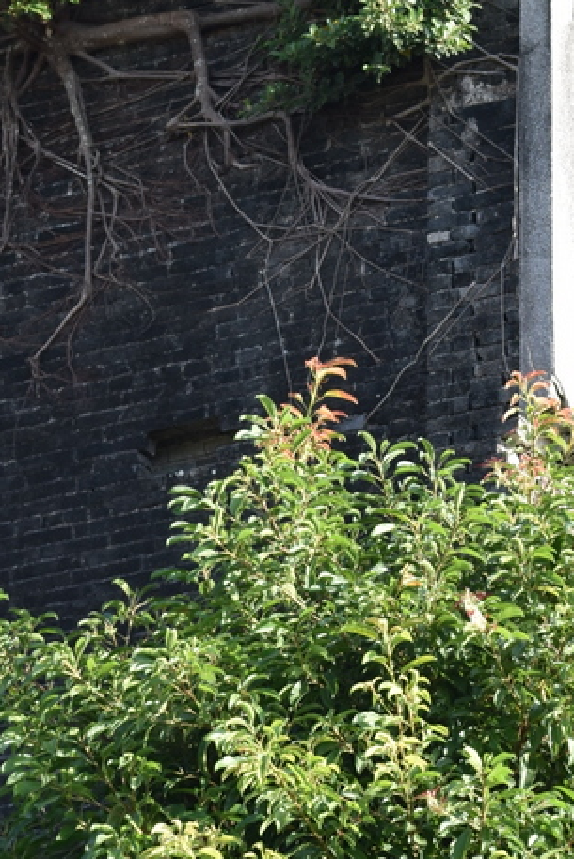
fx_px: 6595
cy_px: 398
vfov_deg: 7.5
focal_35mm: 276
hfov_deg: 5.0
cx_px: 434
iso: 200
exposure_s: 1/250
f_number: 6.3
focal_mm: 70
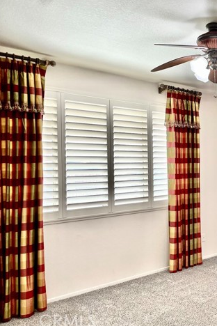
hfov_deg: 32.8
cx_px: 220
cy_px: 164
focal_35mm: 37
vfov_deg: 51.9
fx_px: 335
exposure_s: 1/120
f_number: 1.6
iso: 100
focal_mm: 4.2
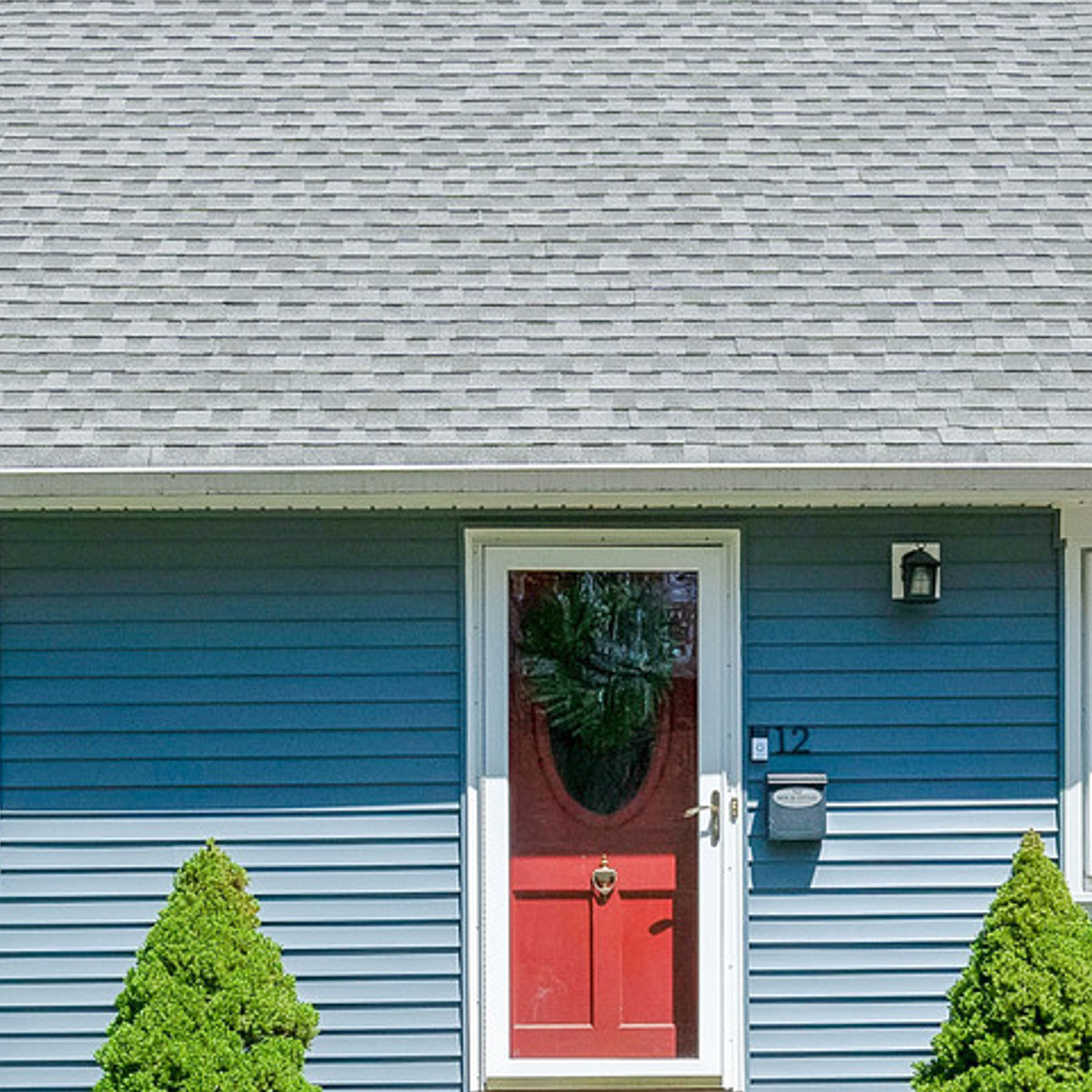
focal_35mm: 76
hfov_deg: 22.8
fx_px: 2712
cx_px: 593
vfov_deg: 22.2
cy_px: 1006
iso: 320
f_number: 9
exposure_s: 1/1000
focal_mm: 14
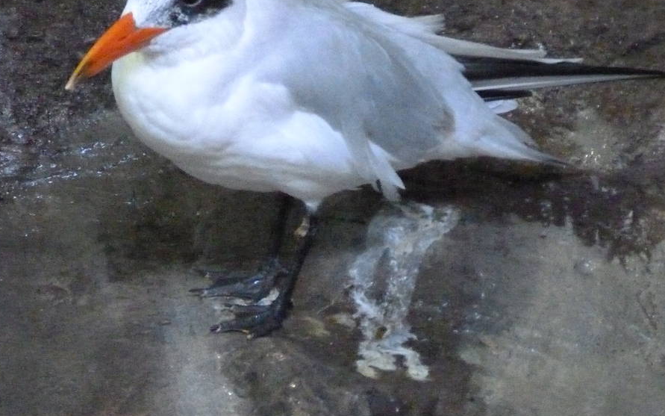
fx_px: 6760
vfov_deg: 3.5
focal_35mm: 373
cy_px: 55
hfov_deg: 5.6
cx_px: 263
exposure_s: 1/30
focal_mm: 35.3
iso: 1600
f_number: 3.8
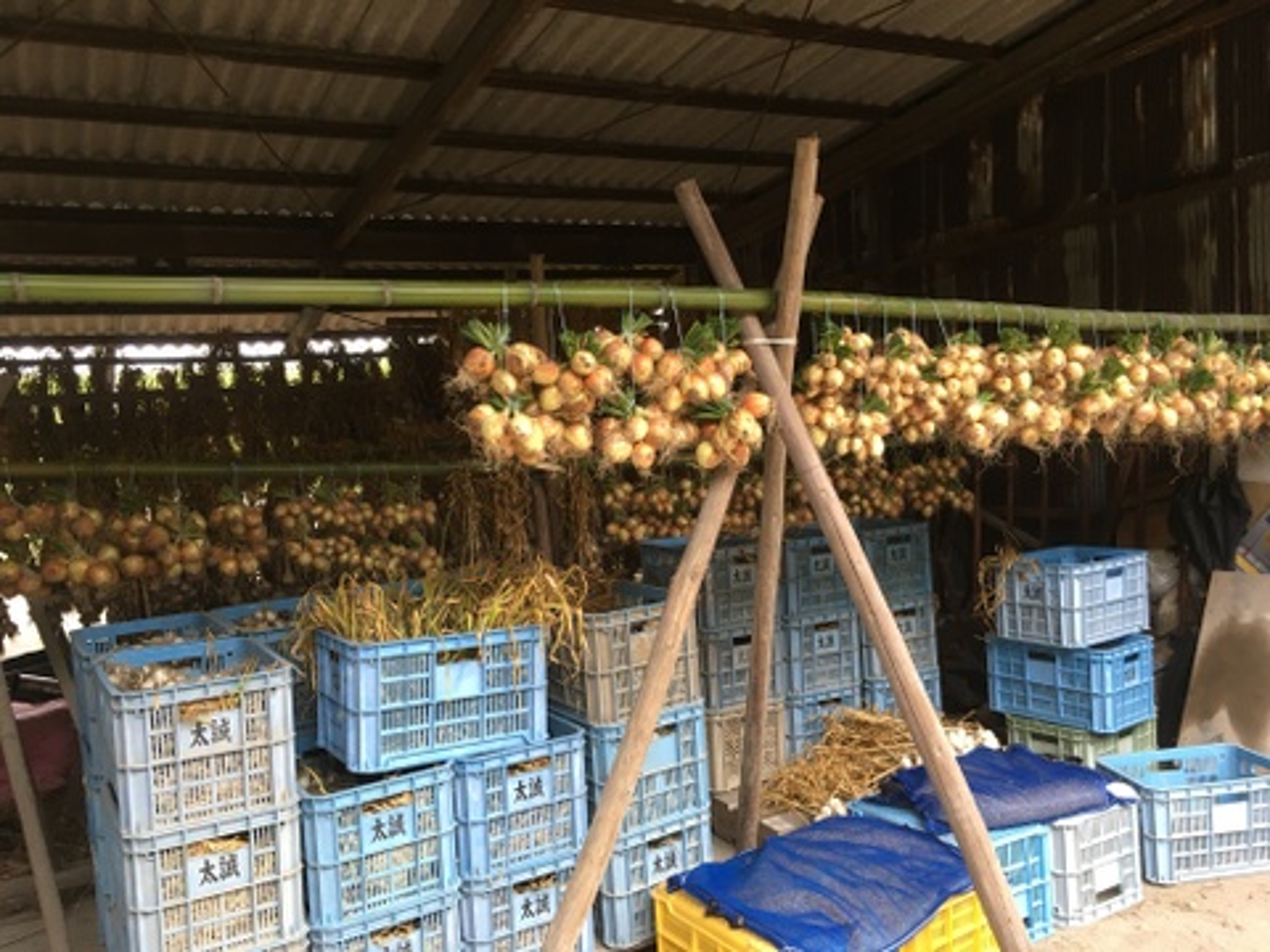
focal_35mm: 29
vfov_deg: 48.2
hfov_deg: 61.7
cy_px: 476
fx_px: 1064
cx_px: 635
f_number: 2.2
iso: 64
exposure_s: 1/30
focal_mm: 4.15
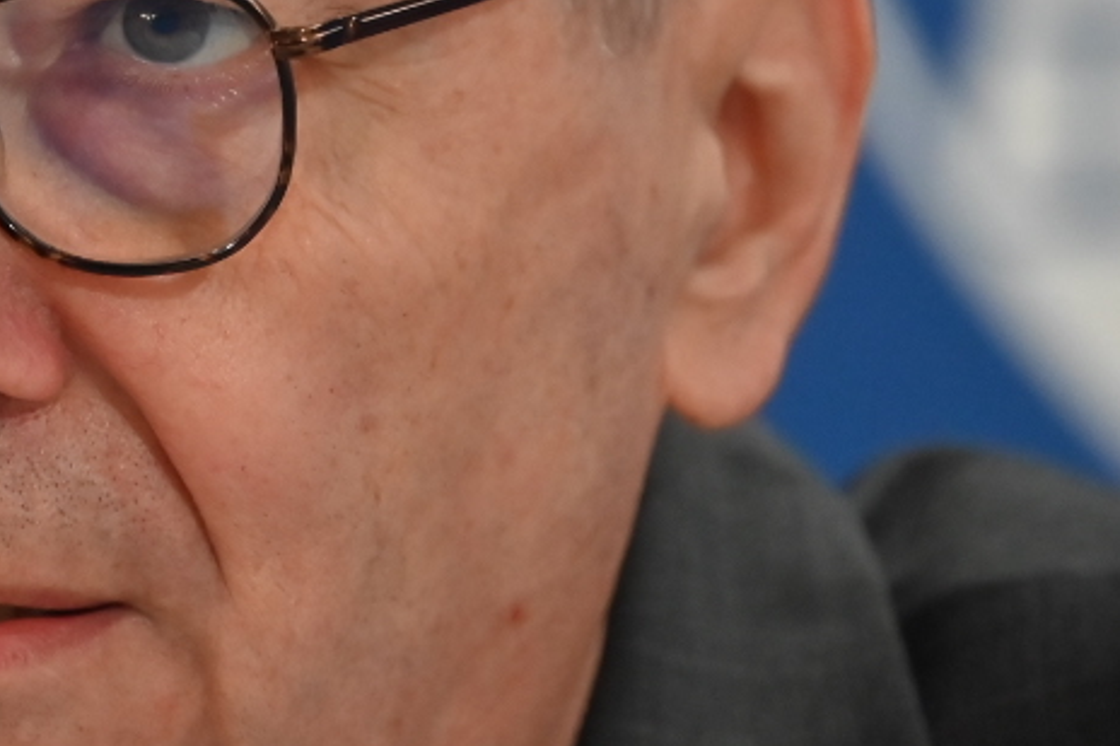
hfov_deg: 3.3
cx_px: 56
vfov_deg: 2.2
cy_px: 232
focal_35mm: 629
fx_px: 19561
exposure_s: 1/400
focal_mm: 180
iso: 1800
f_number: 2.8
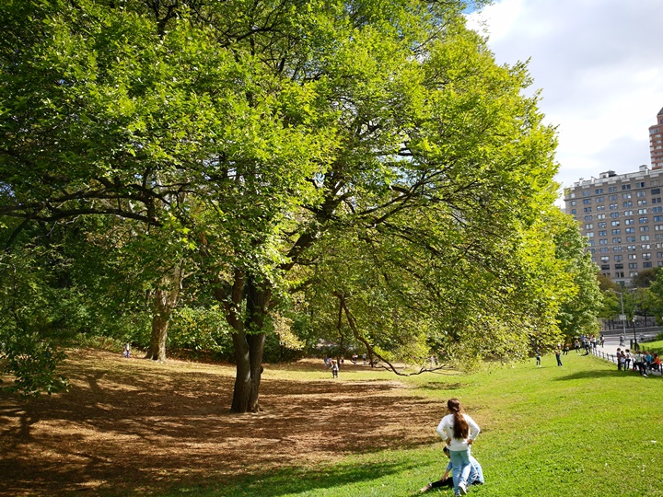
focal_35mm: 27
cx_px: 332
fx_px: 517
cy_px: 248
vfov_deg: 51.4
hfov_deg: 65.3
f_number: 2.2
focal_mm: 4.5
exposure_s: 1/388
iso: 50
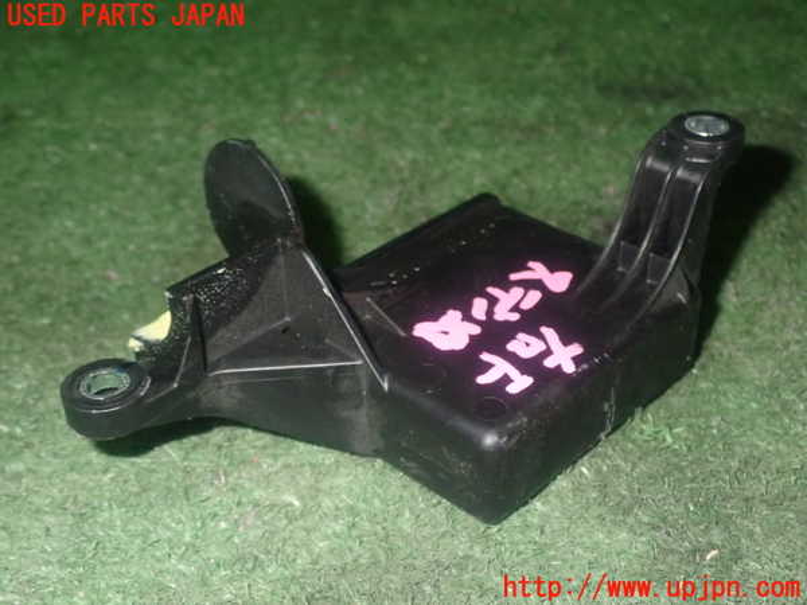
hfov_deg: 38.2
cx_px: 404
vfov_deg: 29.1
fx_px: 1166
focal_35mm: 50
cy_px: 302
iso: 800
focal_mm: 9.01
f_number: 9
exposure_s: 1/50
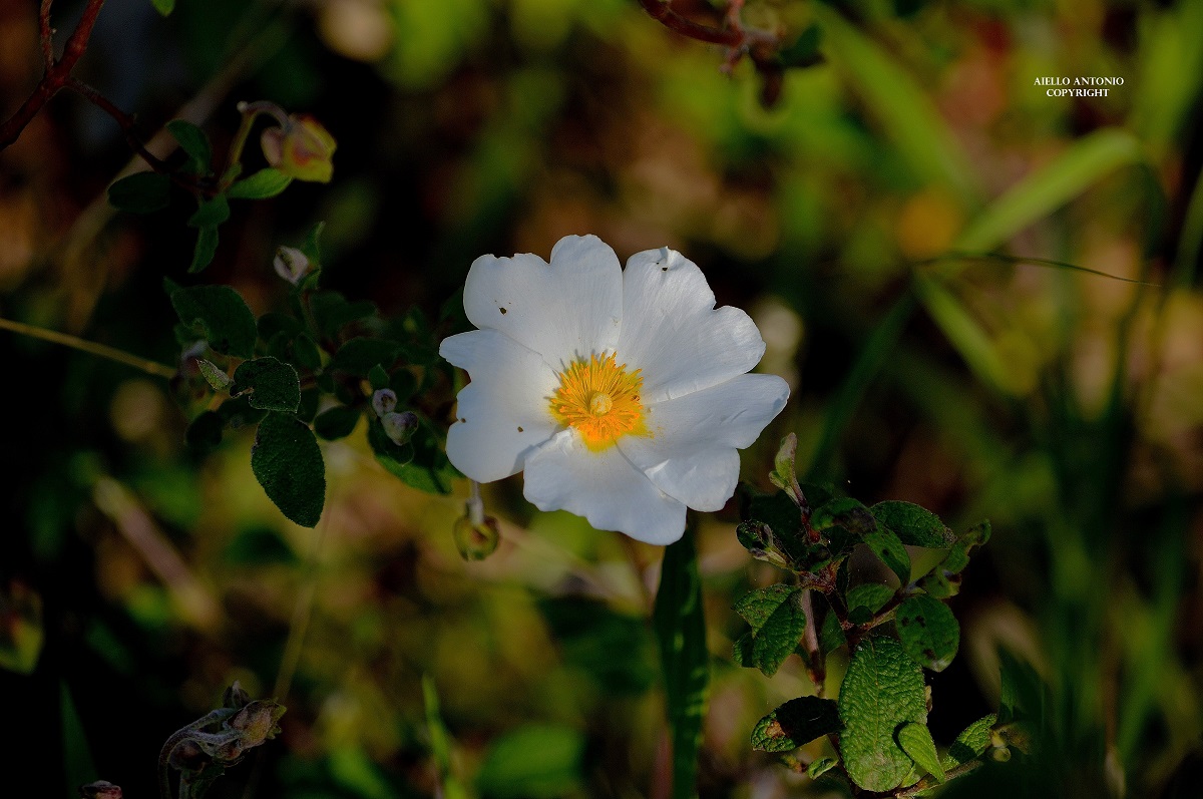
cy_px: 400
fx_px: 9011
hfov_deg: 7.6
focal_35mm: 270
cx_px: 602
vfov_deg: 5.1
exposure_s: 1/250
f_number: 5.6
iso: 220
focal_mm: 180
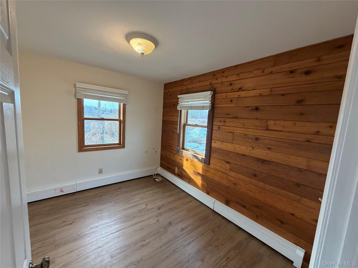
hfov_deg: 102.1
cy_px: 134
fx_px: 145
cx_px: 179
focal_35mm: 14
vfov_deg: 85.7
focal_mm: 2.22
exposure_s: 1/60
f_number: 2.2
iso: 200
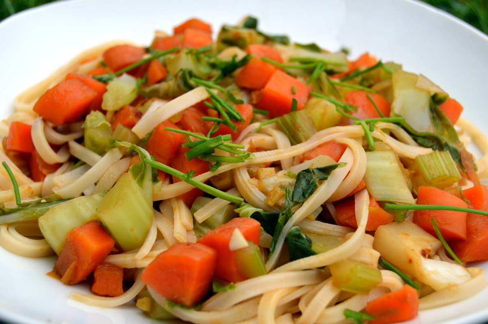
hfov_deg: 35.1
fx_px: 772
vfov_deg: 23.7
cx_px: 244
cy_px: 162
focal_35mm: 57
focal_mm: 38
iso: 100
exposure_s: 1/200
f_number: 7.1
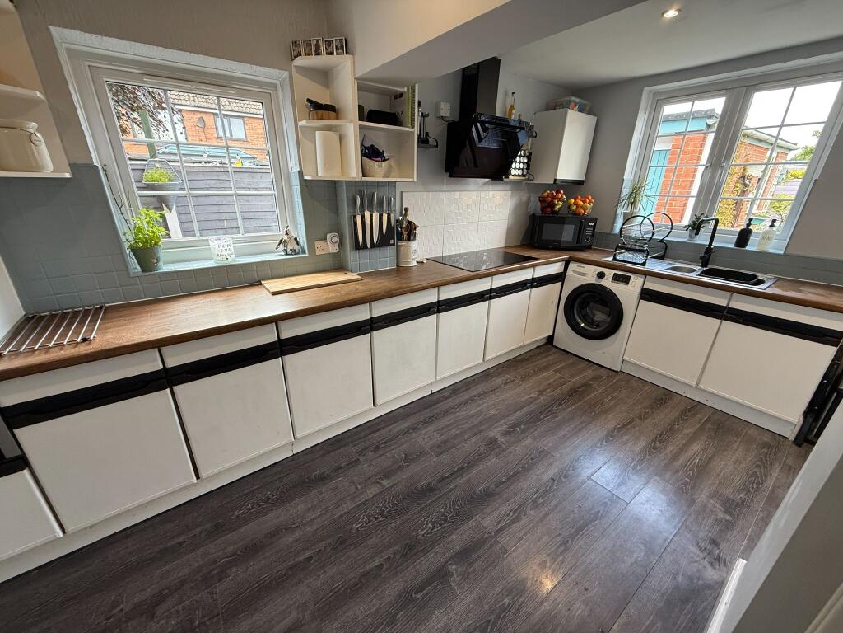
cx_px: 422
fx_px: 341
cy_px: 316
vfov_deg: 85.7
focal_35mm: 14
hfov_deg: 102.1
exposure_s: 1/99
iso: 200
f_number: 2.2
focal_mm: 2.22
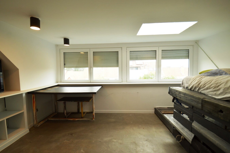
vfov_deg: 72.0
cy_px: 76
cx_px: 115
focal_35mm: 16
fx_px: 105
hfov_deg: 95.0
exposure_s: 1/80
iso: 400
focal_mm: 11
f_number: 4.5
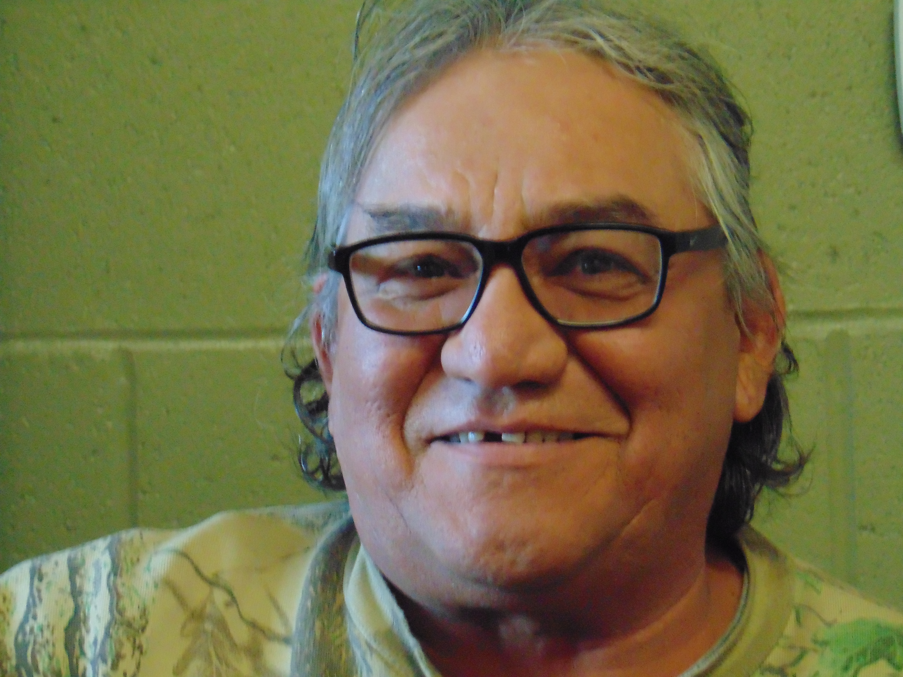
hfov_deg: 14.8
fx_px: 3469
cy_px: 338
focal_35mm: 133
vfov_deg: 11.1
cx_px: 452
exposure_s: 1/30
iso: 800
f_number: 4
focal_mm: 23.9
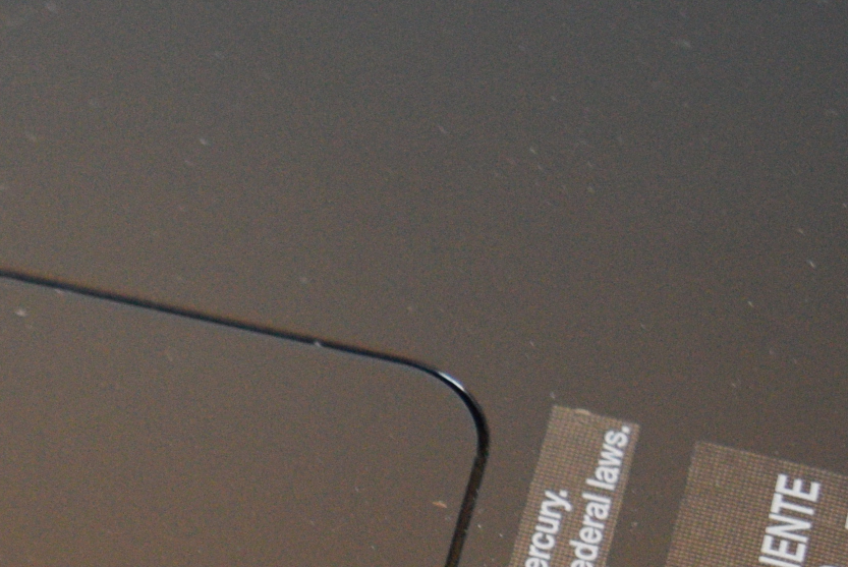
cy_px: 836
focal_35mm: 140
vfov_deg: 9.6
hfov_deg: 13.7
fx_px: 3301
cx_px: -431
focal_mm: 26
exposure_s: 1/60
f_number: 4
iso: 2000
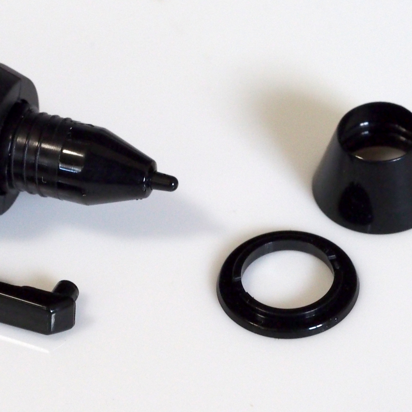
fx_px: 2909
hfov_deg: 8.1
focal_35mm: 216
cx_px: 124
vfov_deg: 8.1
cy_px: 189
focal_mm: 60
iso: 1600
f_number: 8
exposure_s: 1/20
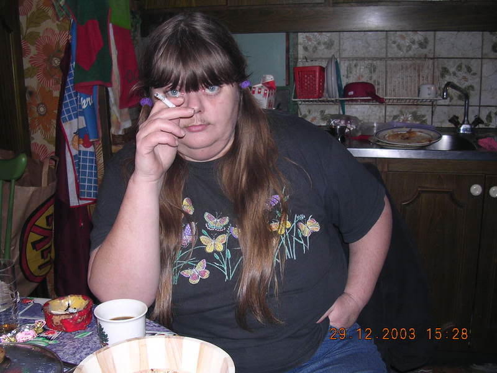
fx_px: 546
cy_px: 186
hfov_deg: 49.0
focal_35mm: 38
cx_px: 248
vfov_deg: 37.7
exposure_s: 1/60.1
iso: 100
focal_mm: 5.8
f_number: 2.8
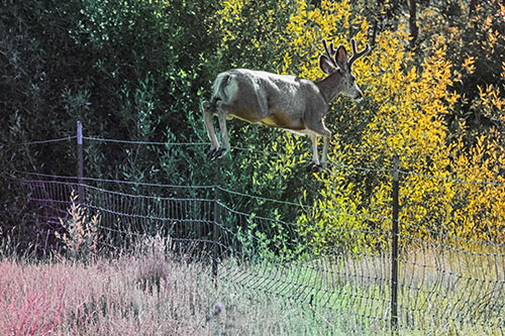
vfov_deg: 4.6
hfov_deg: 6.9
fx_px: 4207
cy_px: 168
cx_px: 252
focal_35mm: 300
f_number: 10
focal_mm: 300
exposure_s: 1/1600
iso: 2500
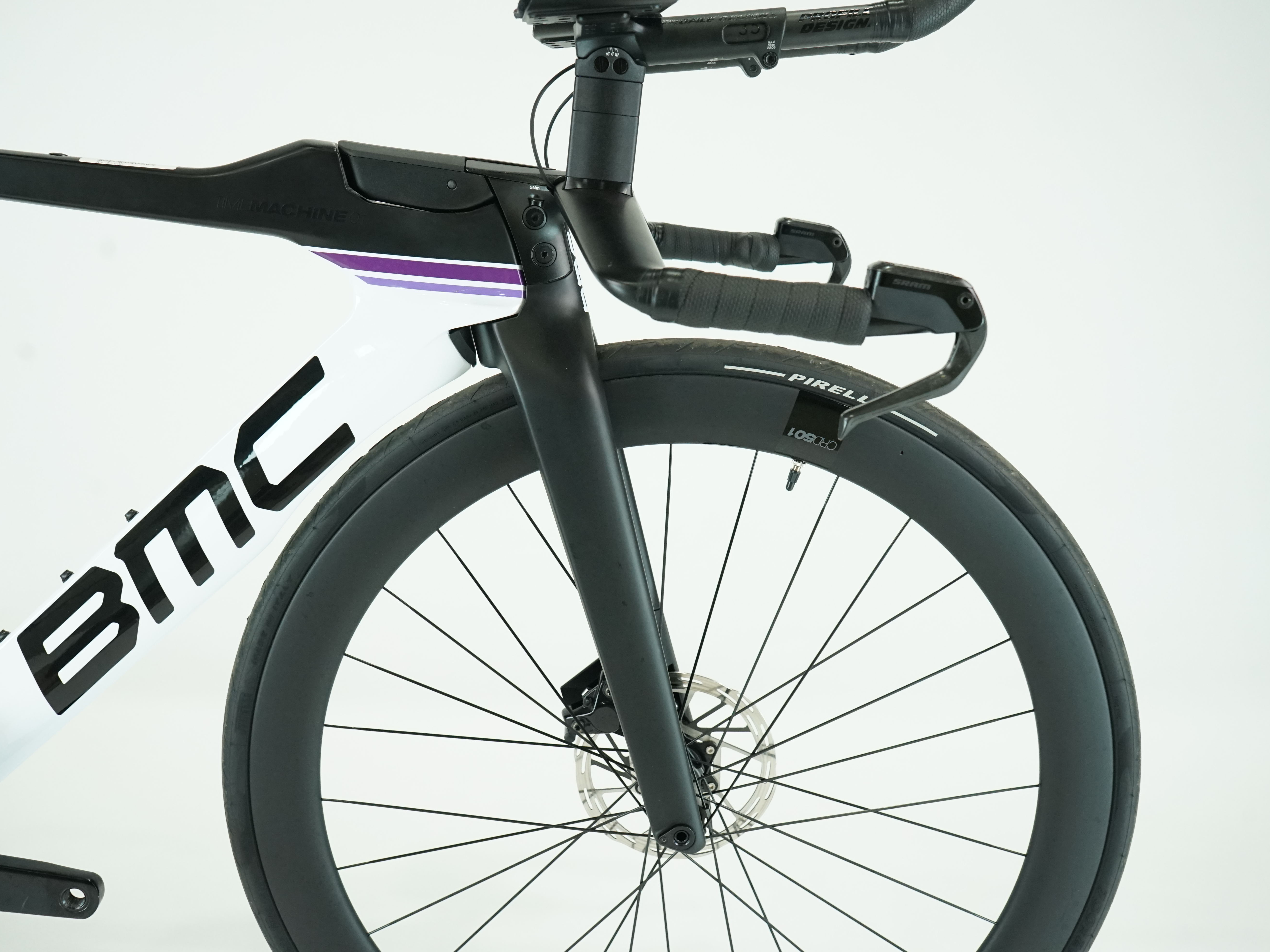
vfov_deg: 41.8
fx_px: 1247
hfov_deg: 53.9
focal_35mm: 34
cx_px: 606
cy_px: 471
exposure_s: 1/200
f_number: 6.3
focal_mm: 31
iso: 2500
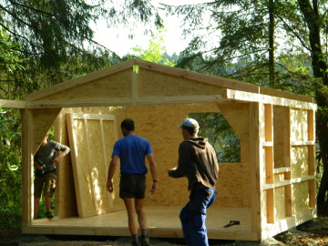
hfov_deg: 24.4
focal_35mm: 80
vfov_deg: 18.4
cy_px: 123
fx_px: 758
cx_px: 164
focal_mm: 14.3
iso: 80
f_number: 4.4
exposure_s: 1/100
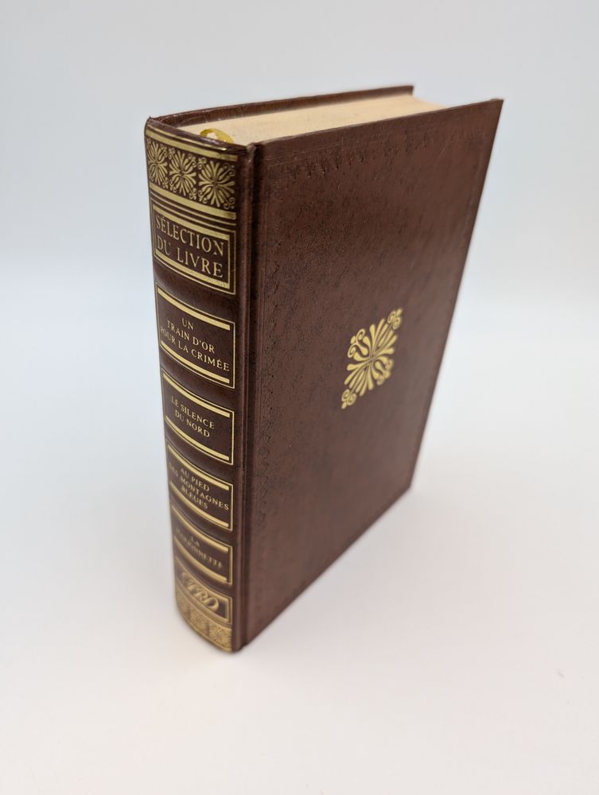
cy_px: 398
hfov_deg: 56.9
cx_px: 300
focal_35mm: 24
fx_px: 552
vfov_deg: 71.5
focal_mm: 6.9
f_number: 1.68
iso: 28
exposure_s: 1/27
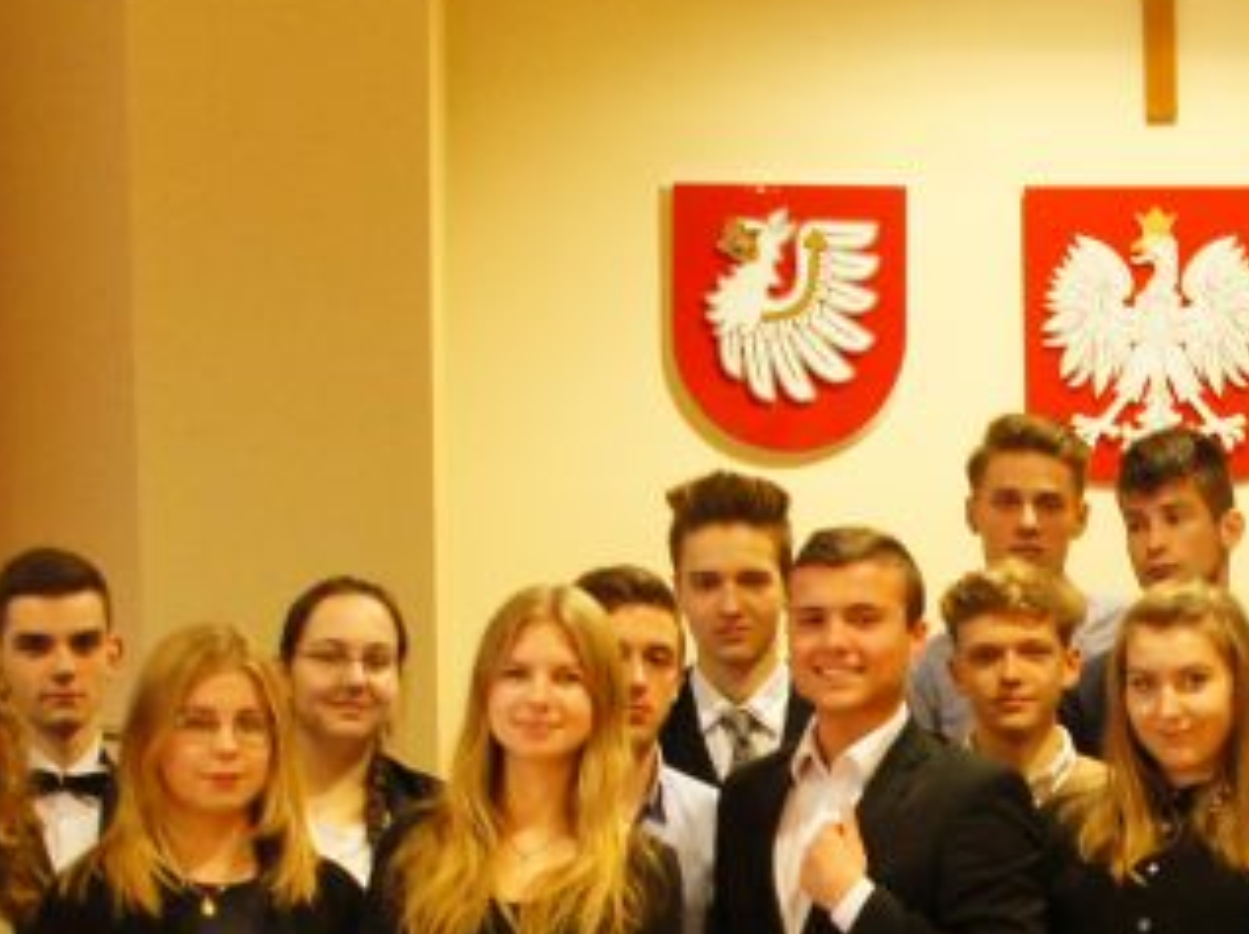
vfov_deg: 14.4
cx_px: 1060
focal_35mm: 101
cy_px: 928
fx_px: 3640
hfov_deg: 19.2
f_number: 6.3
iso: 1600
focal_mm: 18
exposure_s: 1/20
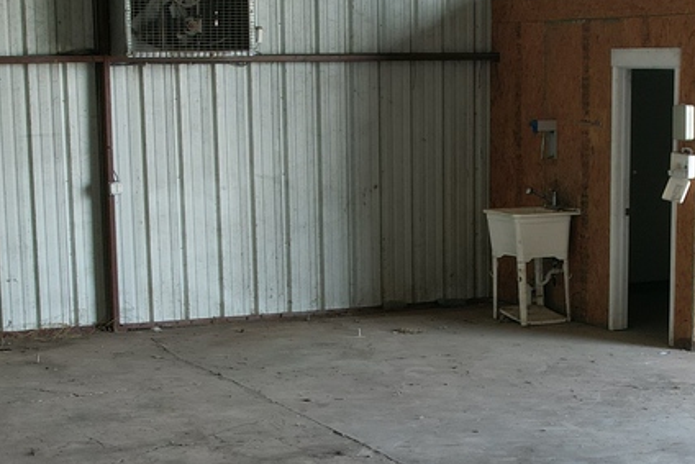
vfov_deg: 16.1
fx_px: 1622
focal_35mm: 84
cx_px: 485
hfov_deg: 24.0
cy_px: 387
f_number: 2.8
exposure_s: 1/80
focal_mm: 8.38
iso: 200
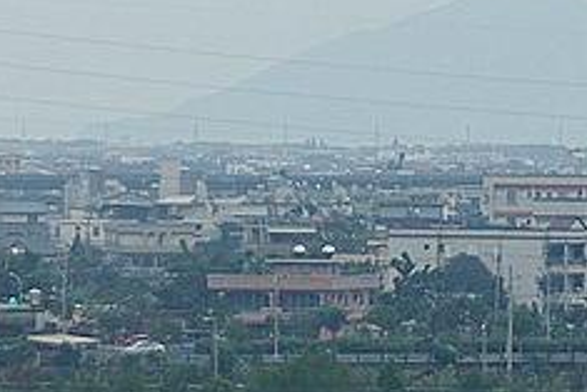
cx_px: 550
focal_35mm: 585
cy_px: 81
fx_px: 9544
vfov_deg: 2.4
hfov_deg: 3.5
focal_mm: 63.03
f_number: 2.8
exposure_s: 1/200
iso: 200
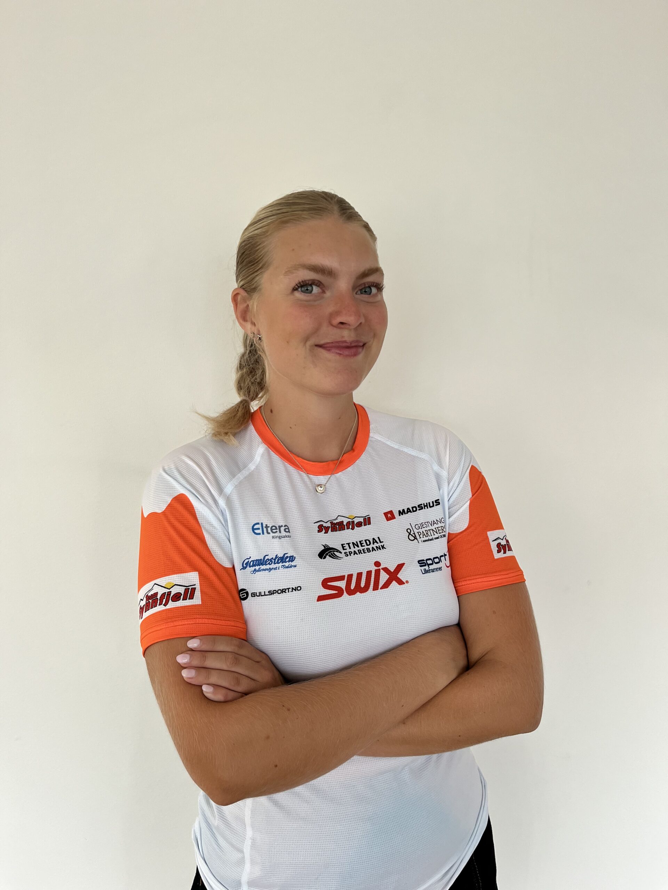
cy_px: 445
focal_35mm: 26
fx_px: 669
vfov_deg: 67.3
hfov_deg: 53.1
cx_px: 334
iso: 100
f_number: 1.6
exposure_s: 1/121
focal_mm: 5.1
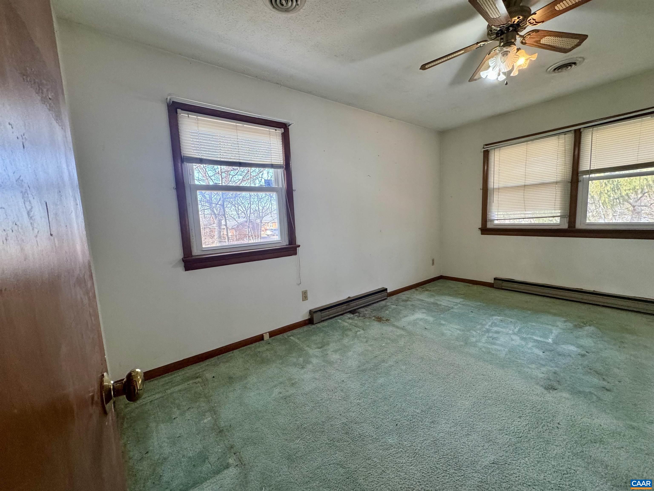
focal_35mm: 14
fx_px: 265
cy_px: 246
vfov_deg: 85.7
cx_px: 327
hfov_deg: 102.1
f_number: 2.2
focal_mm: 2.22
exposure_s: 1/120
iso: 250
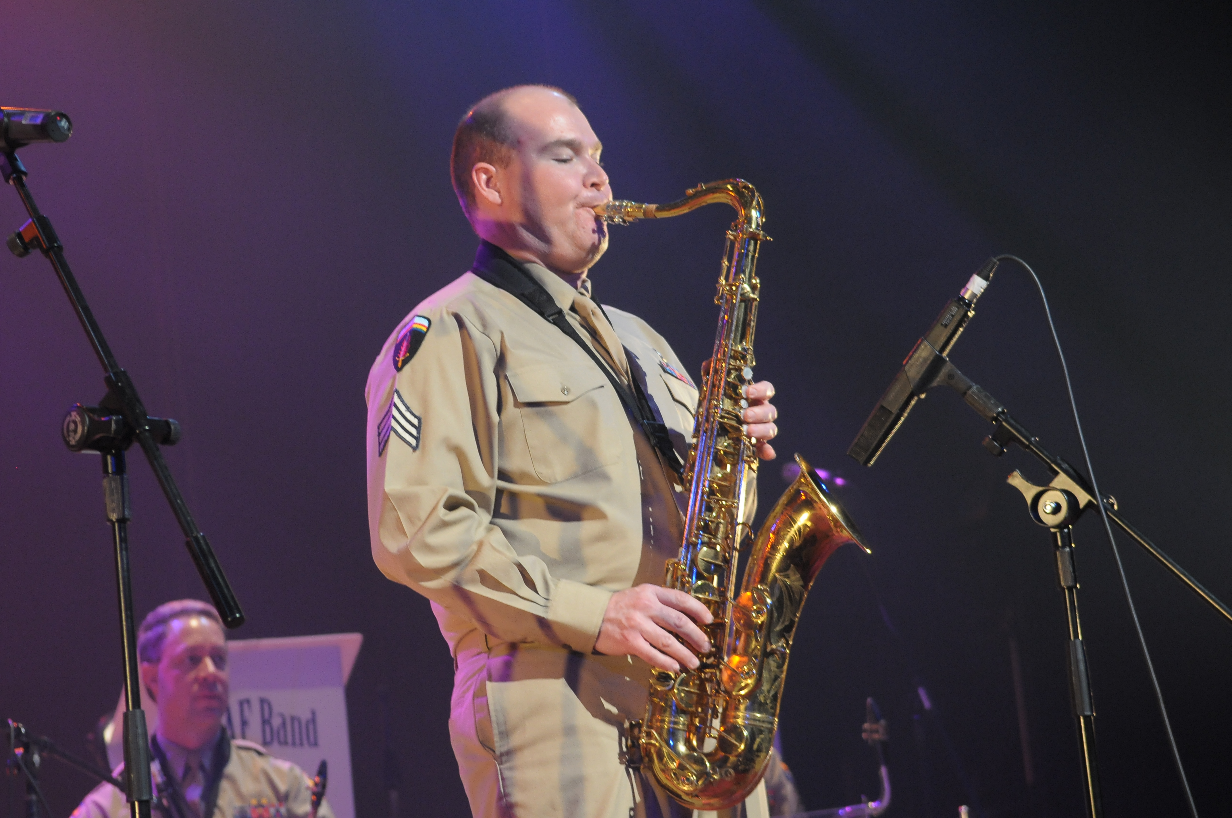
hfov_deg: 24.6
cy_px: 409
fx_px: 2820
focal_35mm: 82
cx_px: 616
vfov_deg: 16.5
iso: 1000
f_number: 4
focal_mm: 55
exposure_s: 1/100
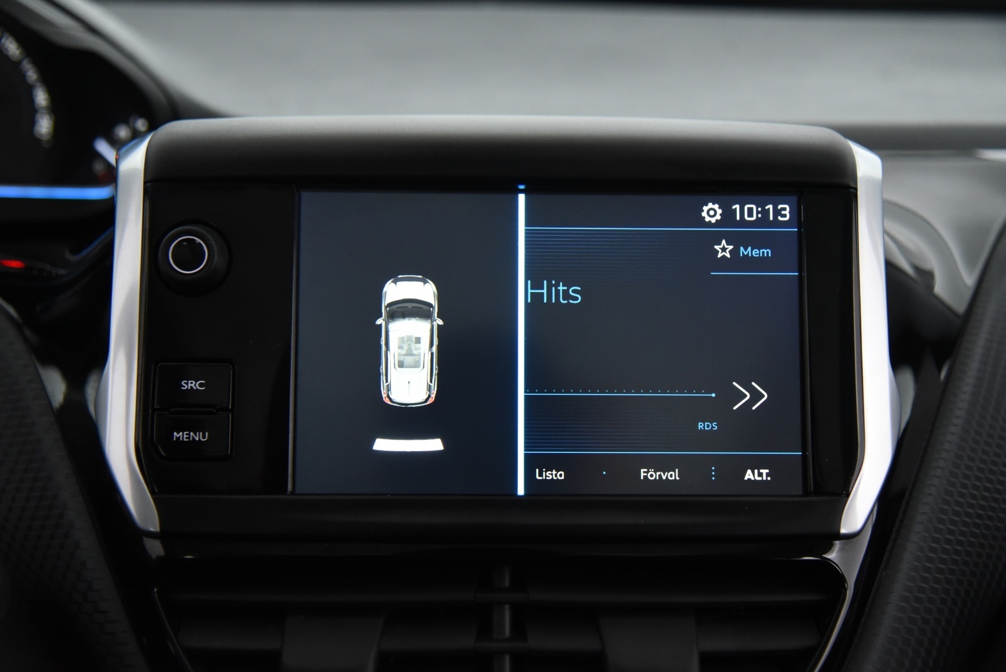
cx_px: 503
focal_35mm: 48
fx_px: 1342
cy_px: 336
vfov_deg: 28.1
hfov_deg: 41.1
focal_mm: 48
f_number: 4
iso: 4000
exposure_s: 1/60
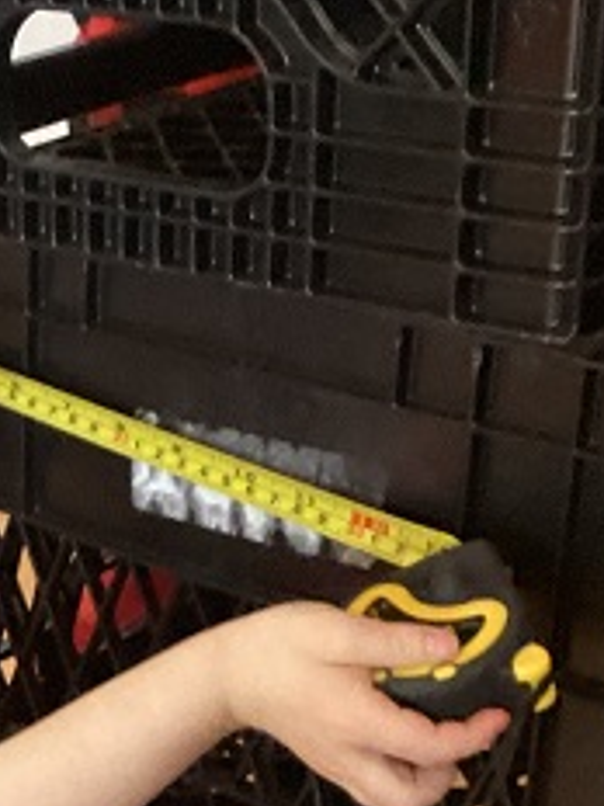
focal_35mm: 89
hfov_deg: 16.0
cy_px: 723
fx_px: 2071
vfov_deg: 21.5
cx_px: -87
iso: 400
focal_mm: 3.3
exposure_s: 1/50
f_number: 2.4
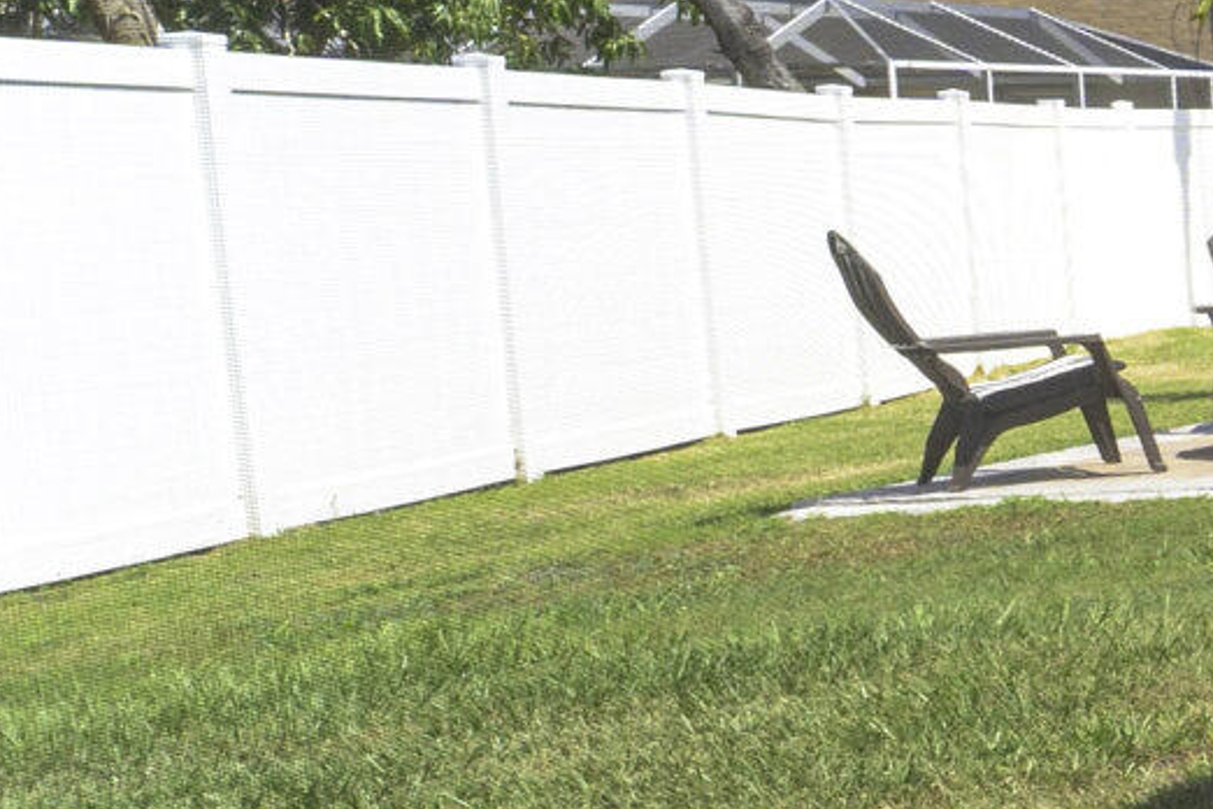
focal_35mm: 67
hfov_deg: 15.8
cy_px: 359
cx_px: 2835
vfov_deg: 20.3
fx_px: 2257
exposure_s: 1/125
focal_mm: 14
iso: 100
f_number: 9
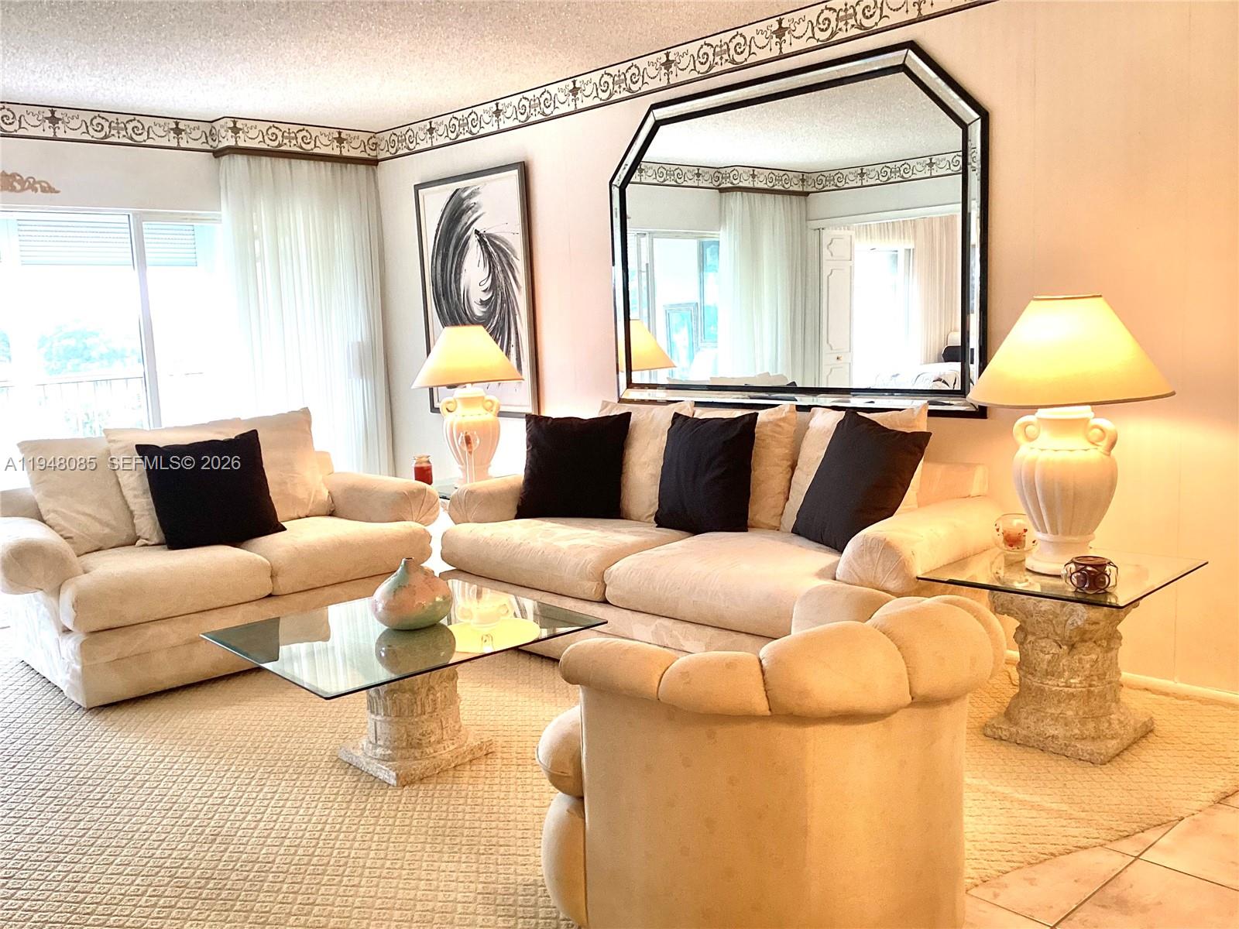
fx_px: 1110
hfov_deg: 58.4
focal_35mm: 31
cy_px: 464
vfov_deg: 45.4
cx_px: 620
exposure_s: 1/60
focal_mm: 3.3
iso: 100
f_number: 2.4
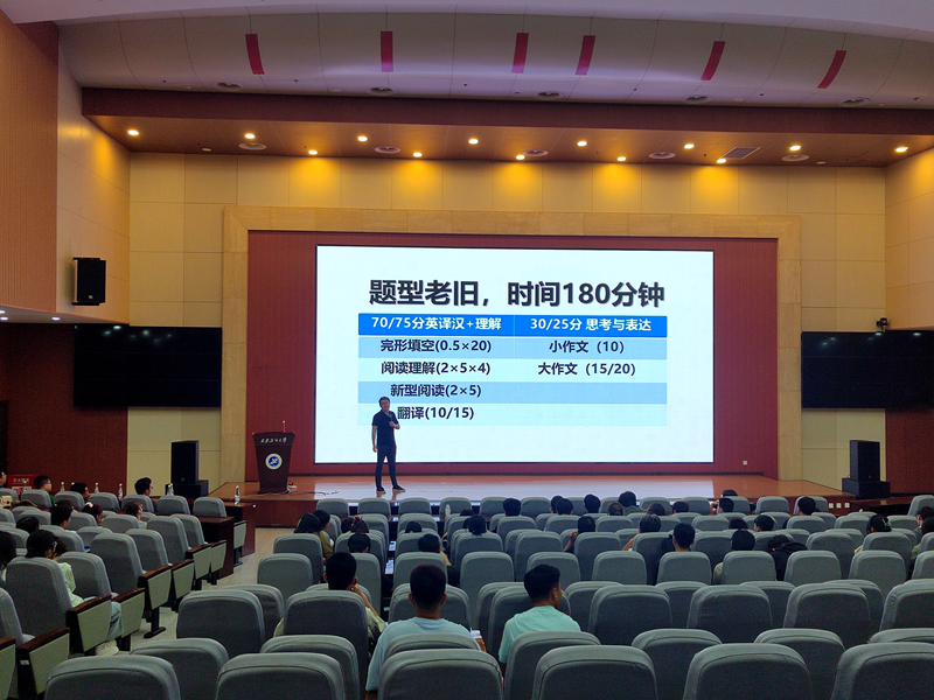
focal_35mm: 33
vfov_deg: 42.9
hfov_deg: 55.4
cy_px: 350
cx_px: 467
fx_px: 890
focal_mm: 5.52
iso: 706
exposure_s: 1/50
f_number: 1.9
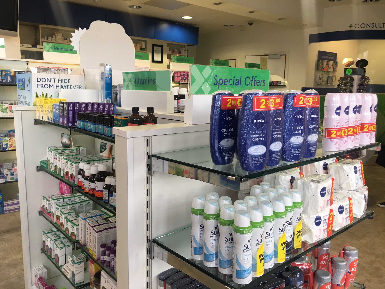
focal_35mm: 29
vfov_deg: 48.2
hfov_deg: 61.7
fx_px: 323
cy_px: 144
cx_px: 192
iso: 32
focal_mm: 4.15
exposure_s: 1/33
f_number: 2.2
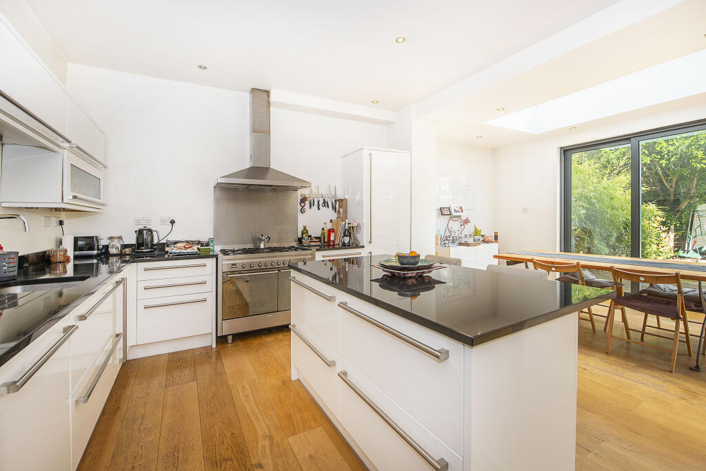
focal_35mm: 14
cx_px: 353
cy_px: 236
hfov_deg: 104.2
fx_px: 275
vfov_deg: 81.3
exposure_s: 1/60
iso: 250
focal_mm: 14
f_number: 6.3
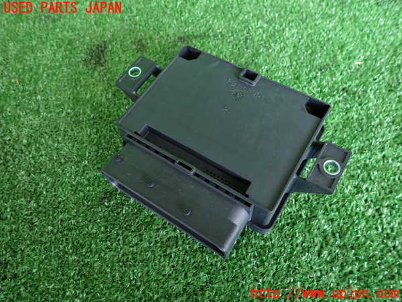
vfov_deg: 54.9
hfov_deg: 69.4
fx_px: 290
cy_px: 151
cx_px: 201
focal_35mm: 25
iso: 200
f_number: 2
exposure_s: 1/30
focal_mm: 4.5
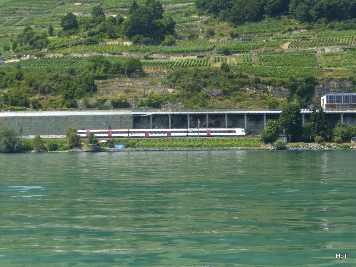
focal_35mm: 91
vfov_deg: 16.2
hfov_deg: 21.5
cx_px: 178
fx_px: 936
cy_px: 134
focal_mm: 15.1
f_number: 5.2
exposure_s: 1/250
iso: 100
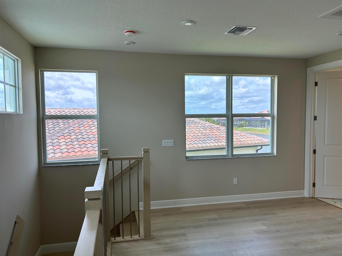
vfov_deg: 53.1
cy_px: 128
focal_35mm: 26
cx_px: 171
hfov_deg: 67.3
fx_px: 257
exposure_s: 1/700
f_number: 1.5
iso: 50
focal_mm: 5.7
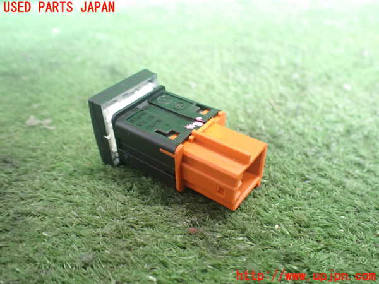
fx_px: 328
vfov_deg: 46.8
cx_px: 190
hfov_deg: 60.0
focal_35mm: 30
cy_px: 142
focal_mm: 5.4
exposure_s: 1/40
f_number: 2.3
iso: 800
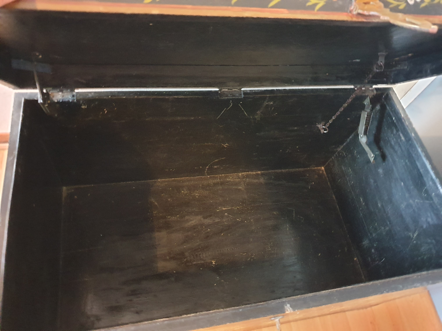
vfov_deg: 53.1
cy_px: 166
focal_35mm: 26
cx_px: 221
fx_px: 332
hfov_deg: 67.3
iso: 800
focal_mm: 4.3
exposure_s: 1/9
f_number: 1.5
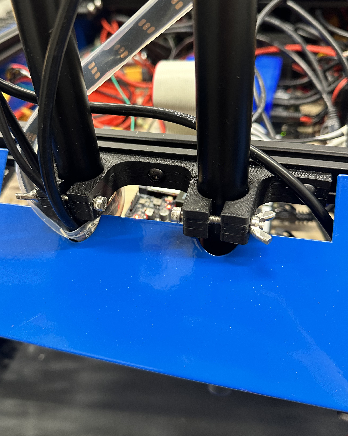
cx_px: 152
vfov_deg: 60.4
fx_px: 373
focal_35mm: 29
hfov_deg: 49.9
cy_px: 200
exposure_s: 1/60
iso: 320
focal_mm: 6.86
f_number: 1.78
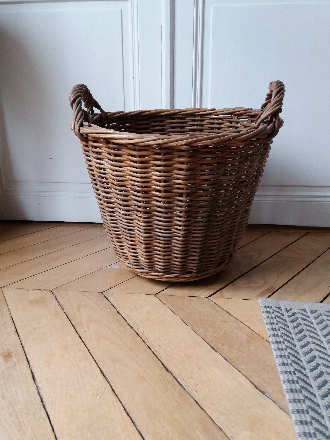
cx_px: 165
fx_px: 356
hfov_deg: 49.7
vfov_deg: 63.4
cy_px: 220
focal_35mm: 28
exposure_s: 1/20
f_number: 1.9
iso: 160
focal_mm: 3.7
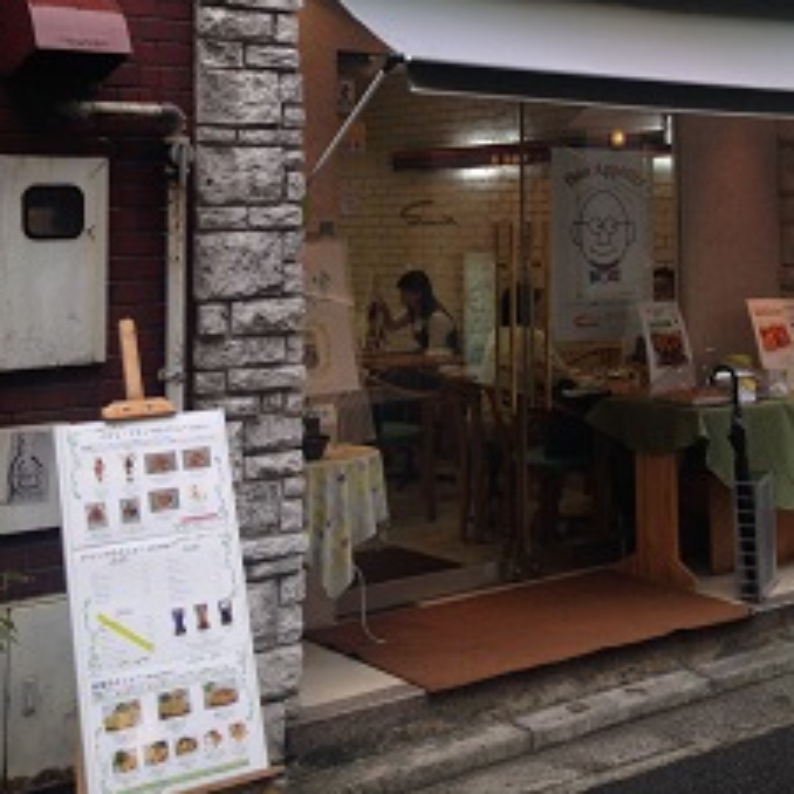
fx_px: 1609
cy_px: 123
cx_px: 587
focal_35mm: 62
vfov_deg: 27.0
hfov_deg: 27.4
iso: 64
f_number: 2.4
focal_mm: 4.12
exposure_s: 1/60
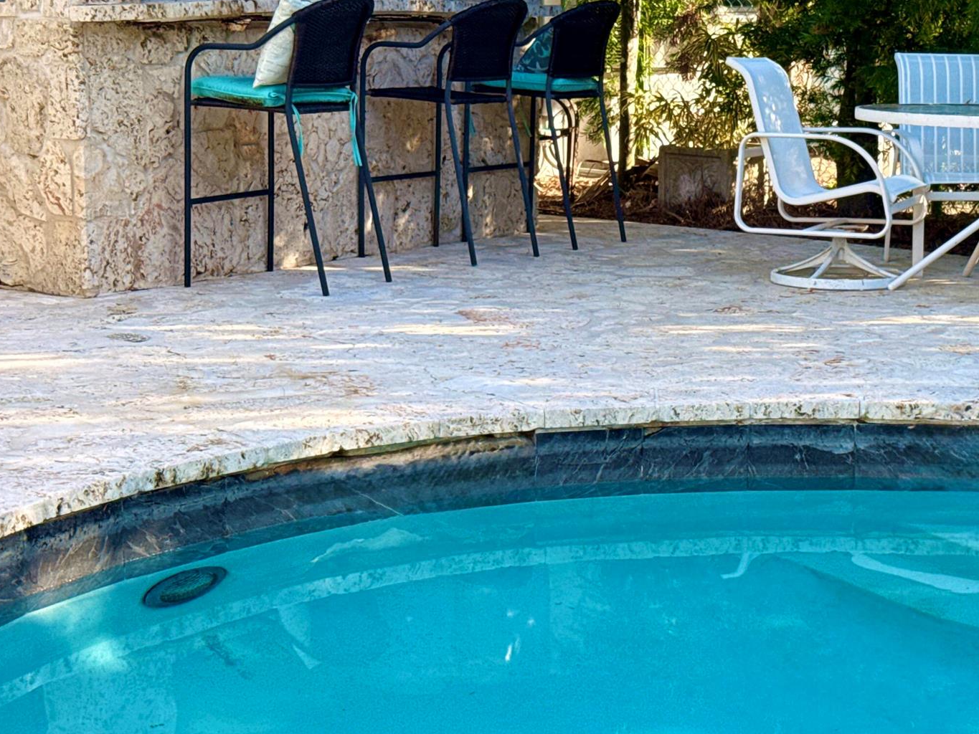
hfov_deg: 26.7
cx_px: 715
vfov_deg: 20.4
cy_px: 378
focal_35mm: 72
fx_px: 2036
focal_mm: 6.76
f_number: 1.78
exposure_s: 1/939
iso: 64
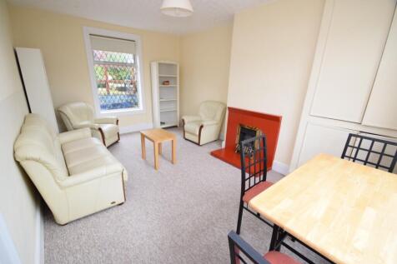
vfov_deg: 77.3
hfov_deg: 100.4
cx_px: 198
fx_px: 165
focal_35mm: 15
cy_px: 132
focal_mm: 10
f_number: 5.6
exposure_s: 1/125
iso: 640
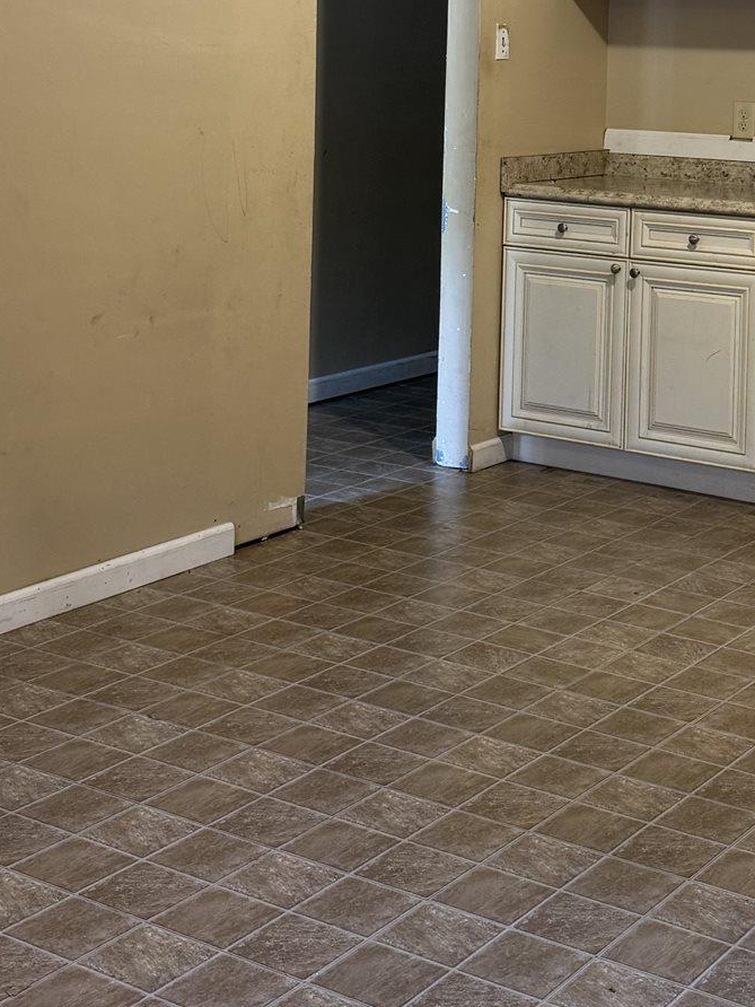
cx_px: 511
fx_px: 1803
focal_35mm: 62
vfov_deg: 30.1
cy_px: 134
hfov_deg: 23.5
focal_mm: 6.76
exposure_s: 1/60
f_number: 1.78
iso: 200
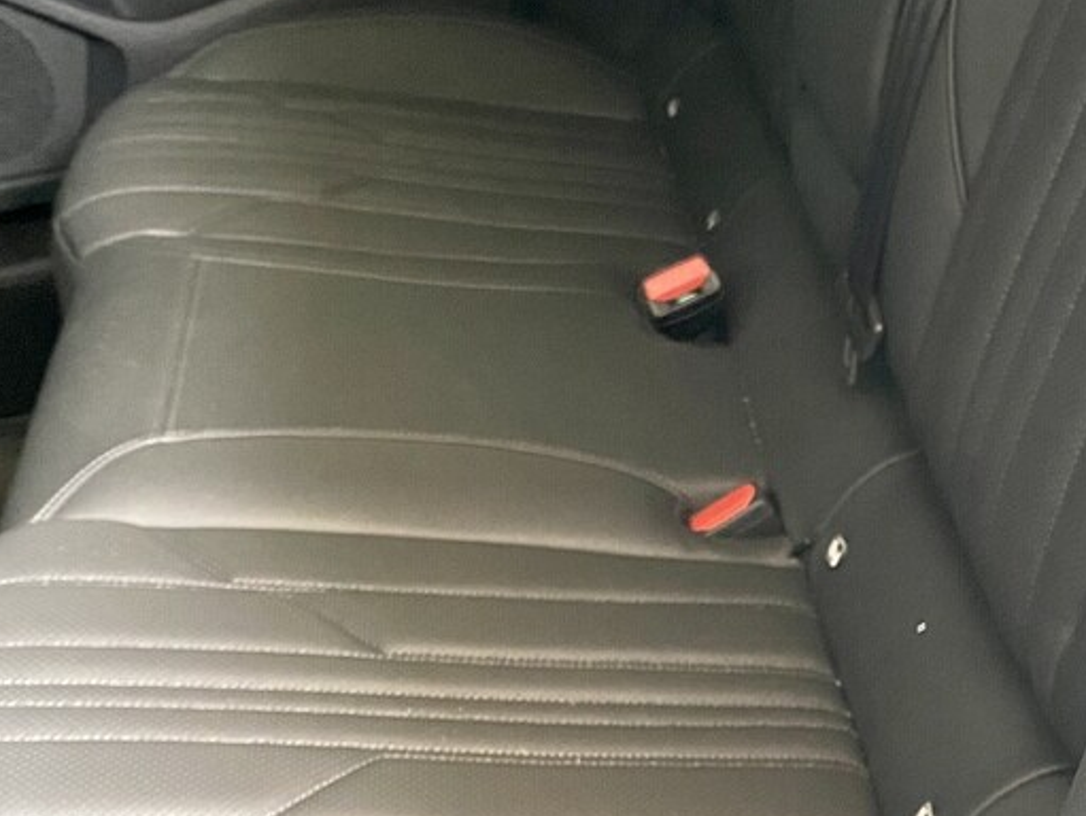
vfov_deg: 23.9
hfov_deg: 30.9
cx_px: 867
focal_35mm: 61
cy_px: 559
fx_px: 1915
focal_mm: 4.25
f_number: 1.8
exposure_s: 1/60
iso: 500
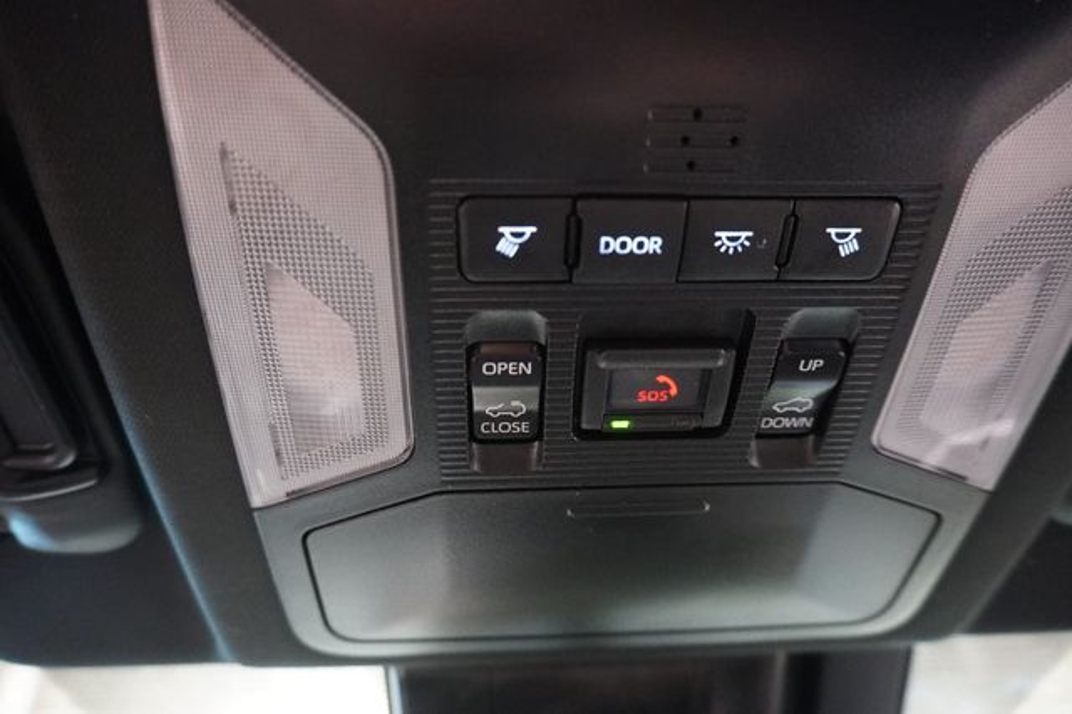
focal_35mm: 24
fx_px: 714
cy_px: 357
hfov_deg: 73.8
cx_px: 536
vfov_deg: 53.1
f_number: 3.5
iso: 6400
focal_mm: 16
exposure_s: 1/15
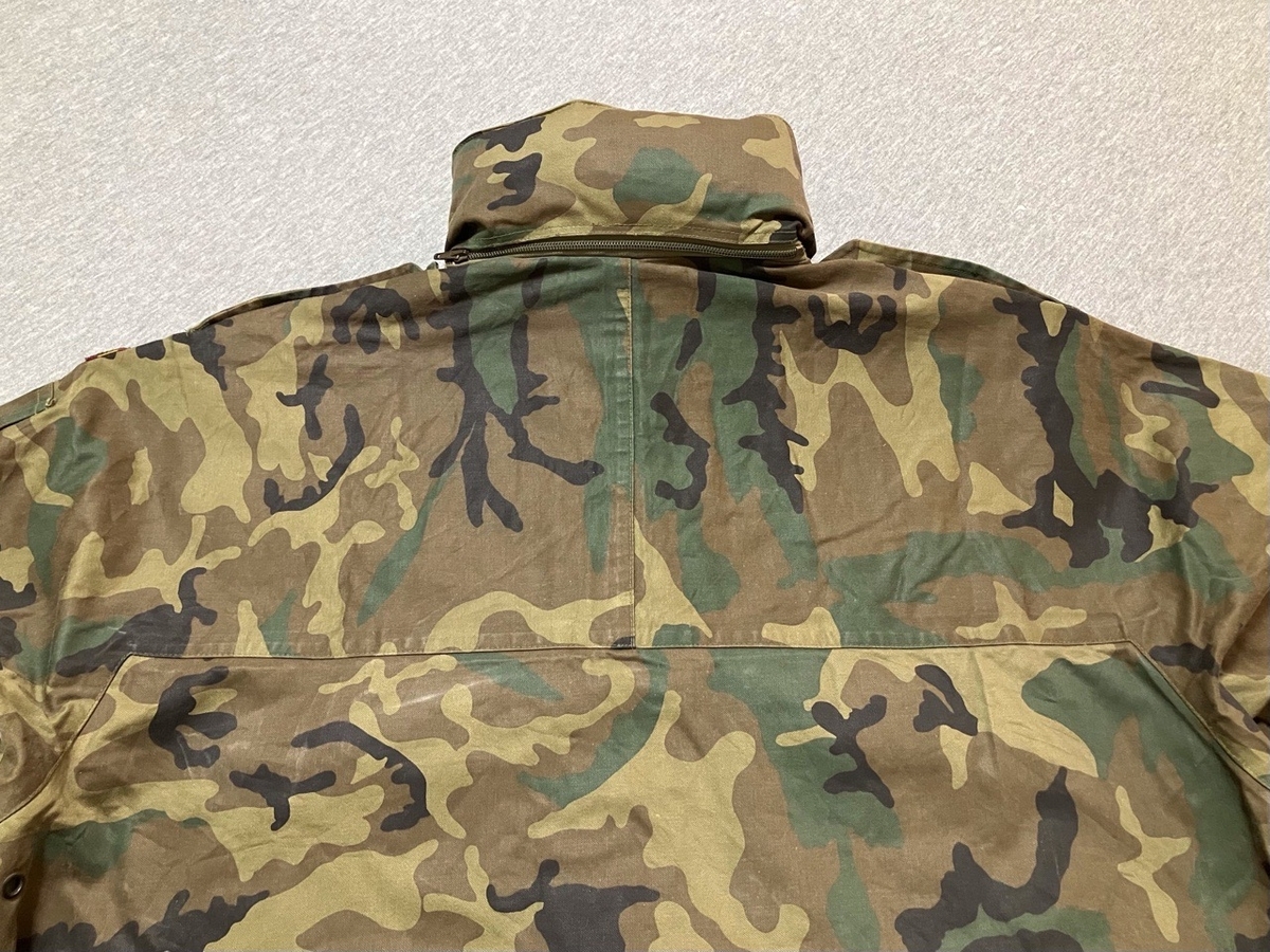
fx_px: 1027
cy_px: 476
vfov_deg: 49.7
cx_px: 635
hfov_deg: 63.4
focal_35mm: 28
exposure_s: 1/52
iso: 320
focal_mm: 3.99
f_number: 1.8
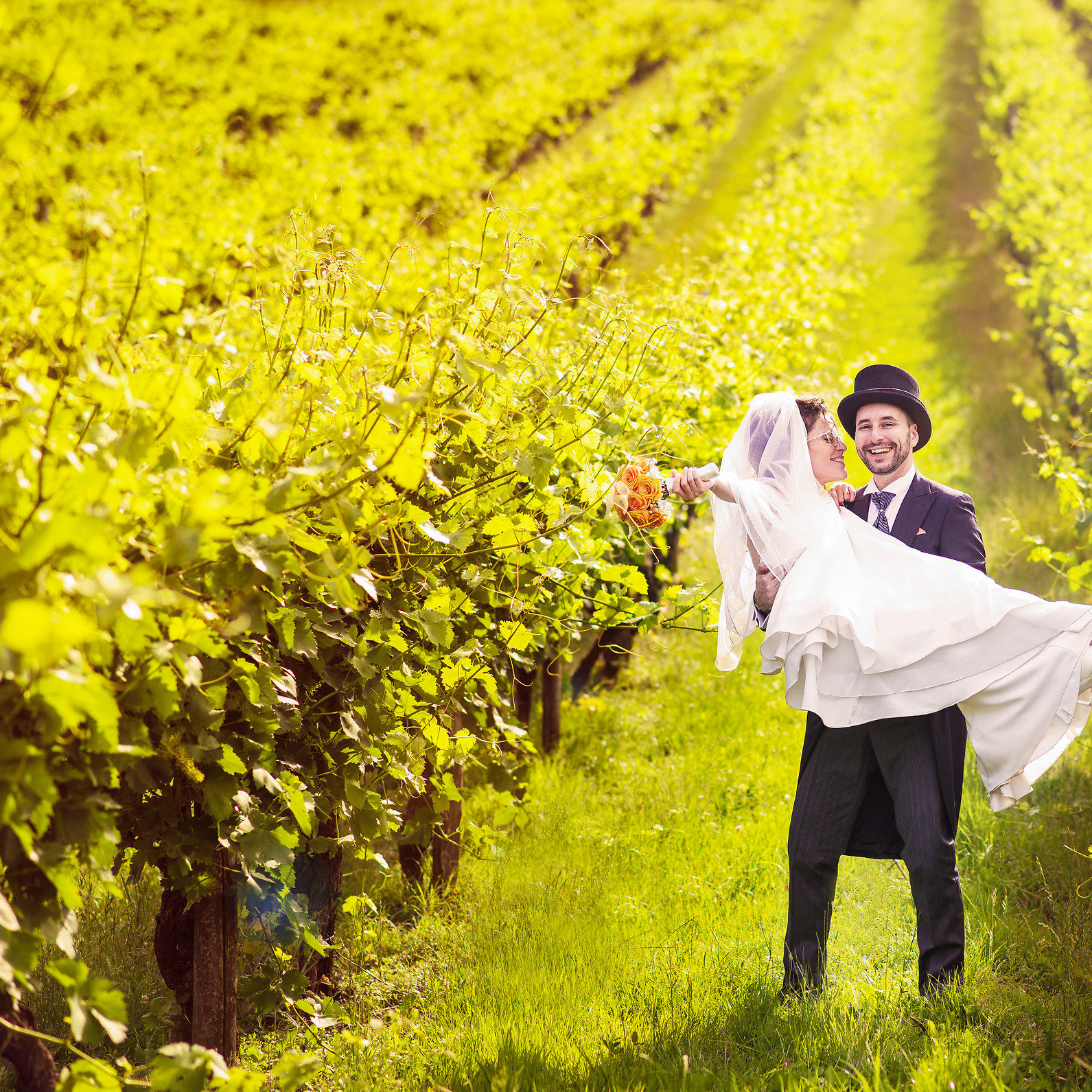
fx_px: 3890
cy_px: 548
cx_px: 780
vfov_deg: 16.0
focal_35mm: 109
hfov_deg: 15.9
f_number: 2.8
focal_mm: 85
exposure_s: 1/1250
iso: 100
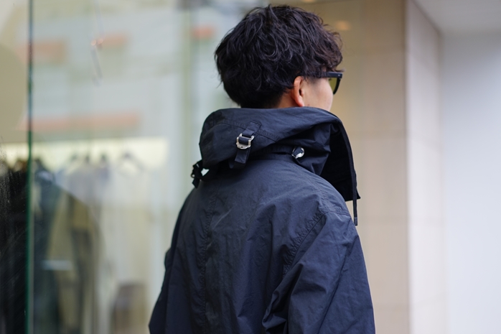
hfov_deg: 31.9
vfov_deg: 21.6
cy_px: 183
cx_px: 241
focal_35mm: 63
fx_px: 876
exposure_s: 1/125
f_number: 1.8
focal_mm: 55
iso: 100
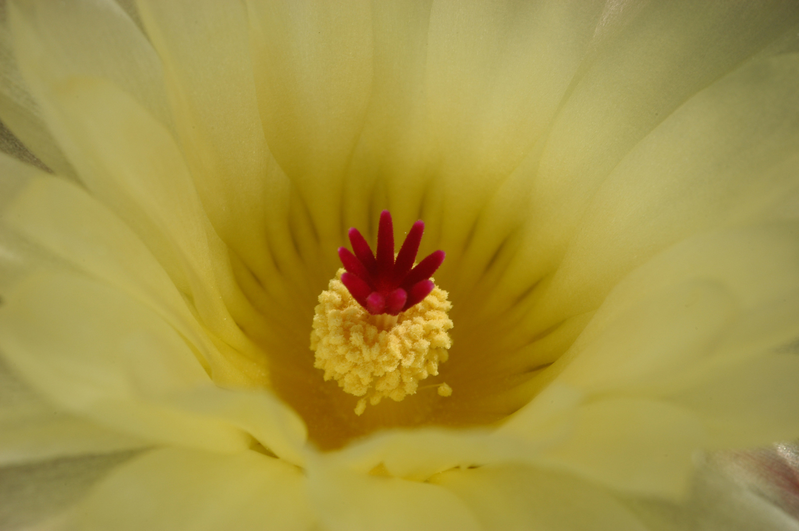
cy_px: 266
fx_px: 1995
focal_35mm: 90
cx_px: 400
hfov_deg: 22.6
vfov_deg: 15.2
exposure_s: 1/180
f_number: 18
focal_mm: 60
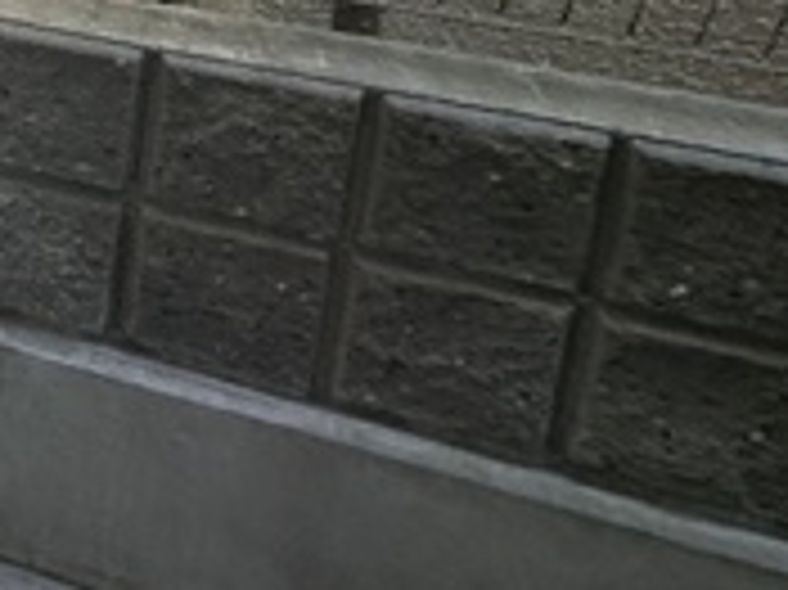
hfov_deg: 20.0
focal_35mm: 56
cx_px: -743
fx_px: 1274
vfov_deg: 21.1
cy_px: -345
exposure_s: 1/99
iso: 64
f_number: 2.2
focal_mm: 2.22
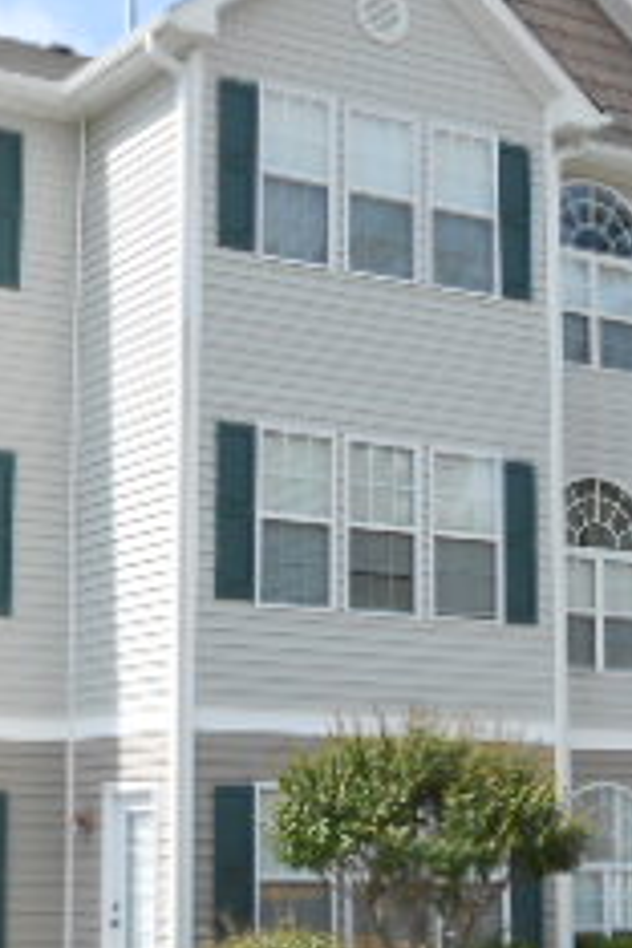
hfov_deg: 18.4
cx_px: 280
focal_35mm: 74
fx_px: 1949
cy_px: 543
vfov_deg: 27.3
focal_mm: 4.6
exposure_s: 1/640
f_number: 3.5
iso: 80
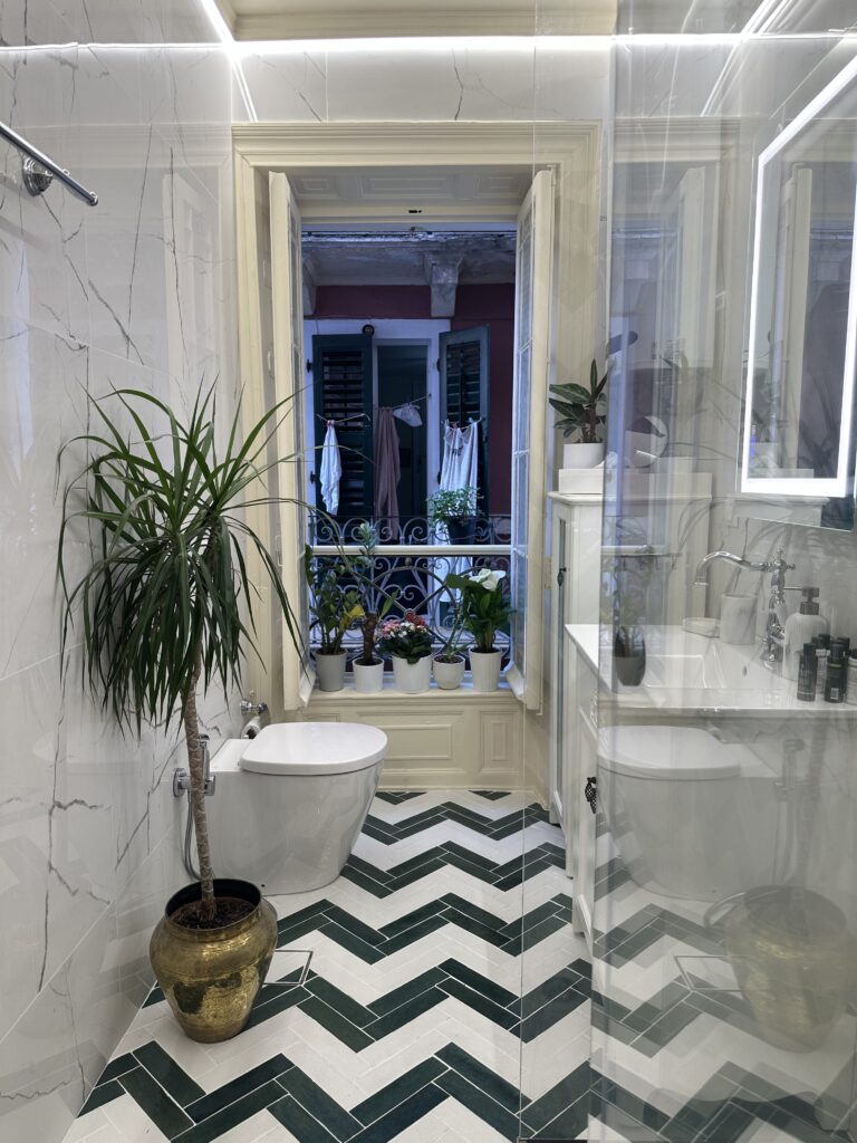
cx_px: 428
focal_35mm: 24
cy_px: 572
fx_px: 792
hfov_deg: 56.8
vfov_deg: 71.6
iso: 50
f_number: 1.78
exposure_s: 1/109
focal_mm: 6.86
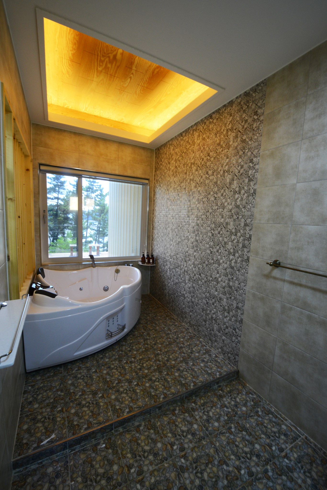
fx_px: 204
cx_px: 164
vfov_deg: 100.4
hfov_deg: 77.3
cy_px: 245
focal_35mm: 15
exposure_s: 1/15
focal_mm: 15
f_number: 11
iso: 500
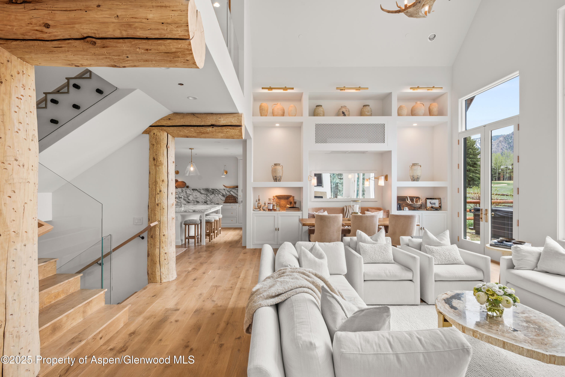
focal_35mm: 19
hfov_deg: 86.9
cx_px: 282
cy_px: 188
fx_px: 298
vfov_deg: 64.6
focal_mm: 19
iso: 100
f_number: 9
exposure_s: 1/8
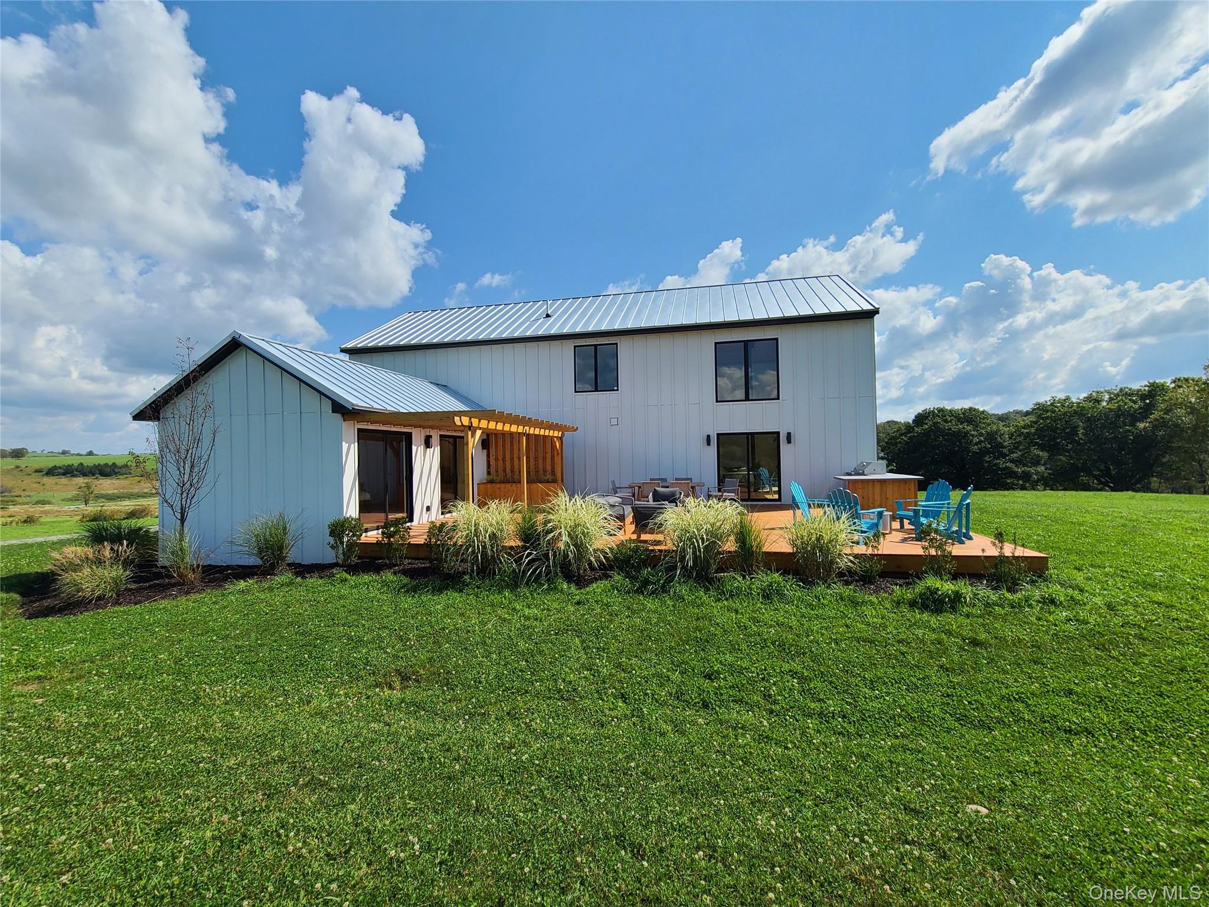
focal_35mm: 13
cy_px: 454
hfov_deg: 106.2
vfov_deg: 89.9
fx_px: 454
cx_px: 604
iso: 50
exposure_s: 1/2105
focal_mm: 2.2
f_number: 2.2
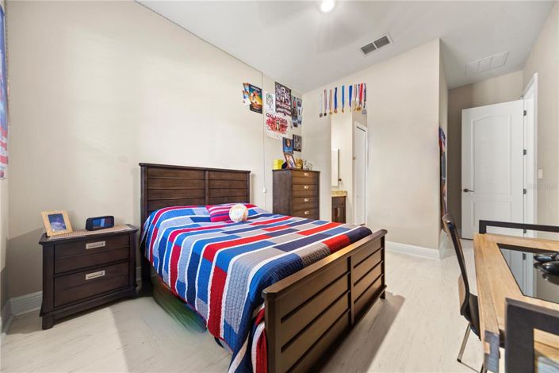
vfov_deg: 90.0
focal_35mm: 12
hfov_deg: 112.6
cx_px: 280
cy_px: 186
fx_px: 186
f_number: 7.1
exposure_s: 1/1.25
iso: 160
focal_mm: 12
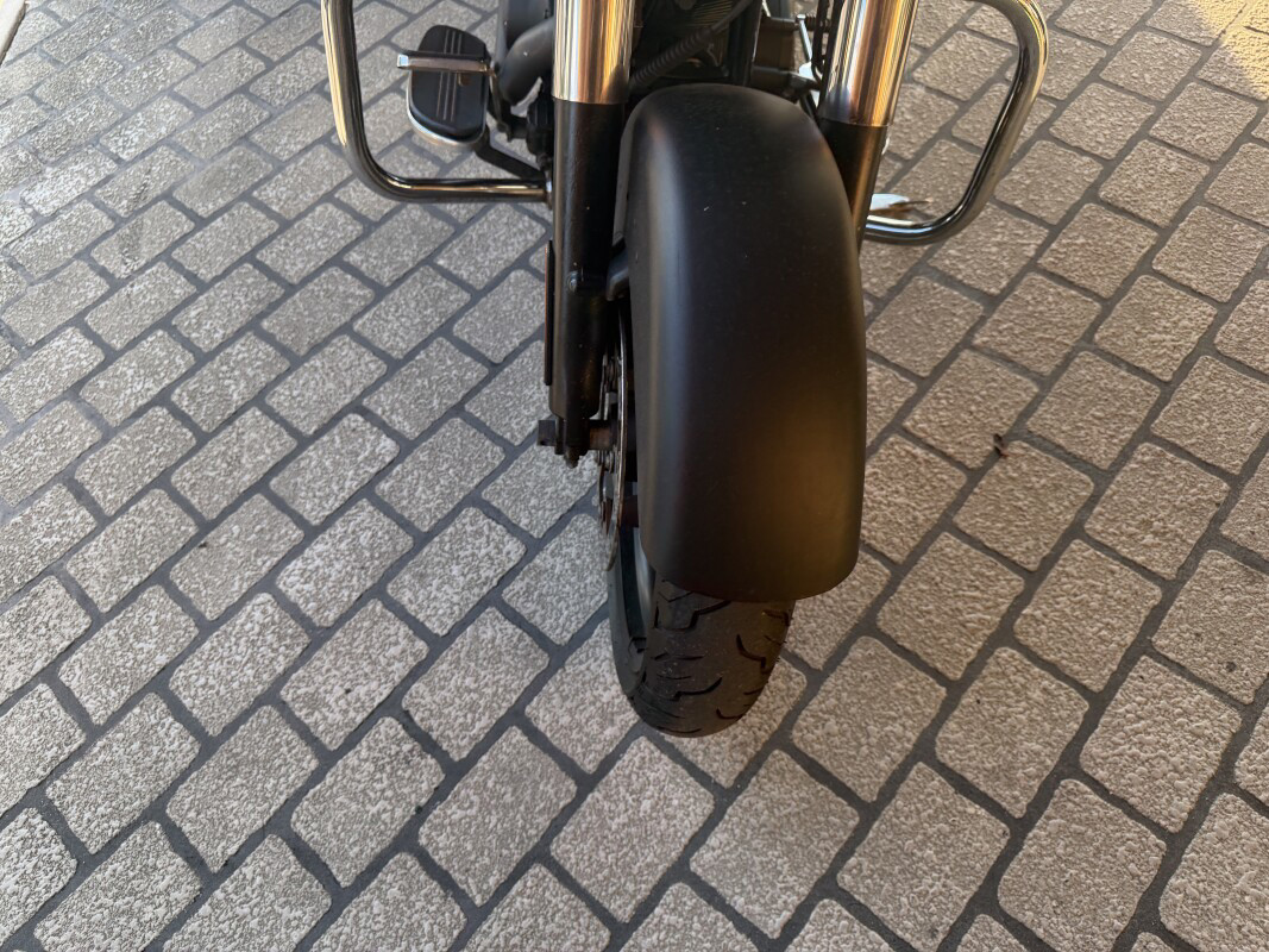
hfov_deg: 71.6
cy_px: 476
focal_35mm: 24
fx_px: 880
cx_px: 634
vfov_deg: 56.8
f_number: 1.78
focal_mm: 6.76
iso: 80
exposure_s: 1/200
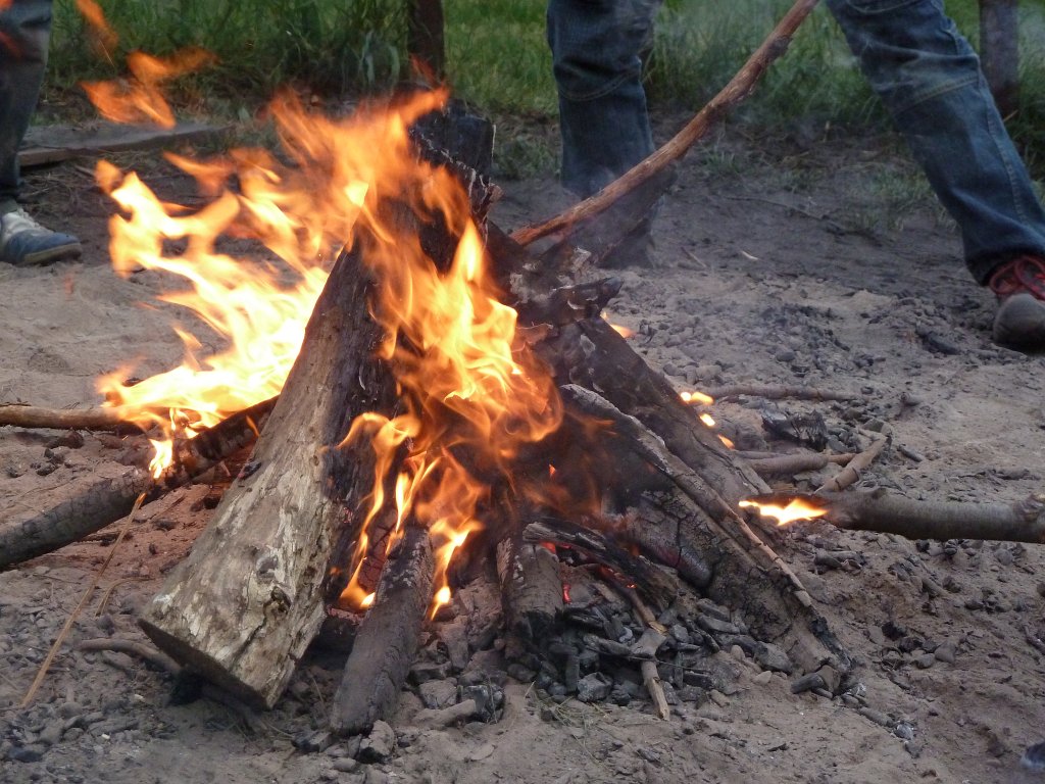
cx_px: 522
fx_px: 2898
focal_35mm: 96
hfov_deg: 20.4
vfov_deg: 15.4
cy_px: 392
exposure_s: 1/200
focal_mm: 15.8
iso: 500
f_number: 4.3
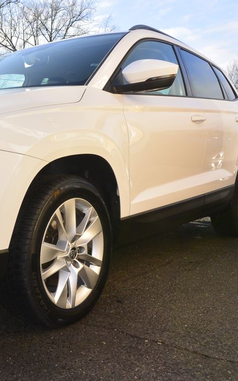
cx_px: -7
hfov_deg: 28.4
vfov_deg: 47.2
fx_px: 436
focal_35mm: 42
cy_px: 193
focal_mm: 10
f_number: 6.3
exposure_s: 1/250
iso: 160
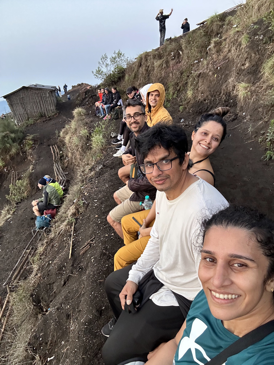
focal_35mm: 23
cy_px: 182
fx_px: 243
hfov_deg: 58.9
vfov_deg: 73.9
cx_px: 137
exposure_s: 1/60
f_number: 1.9
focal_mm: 2.69
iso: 160
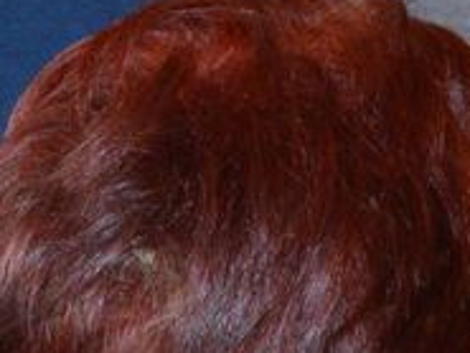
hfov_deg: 8.5
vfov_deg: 6.3
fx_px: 3043
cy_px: -550
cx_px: -325
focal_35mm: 224
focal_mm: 18
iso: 560
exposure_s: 1/60
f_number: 3.5
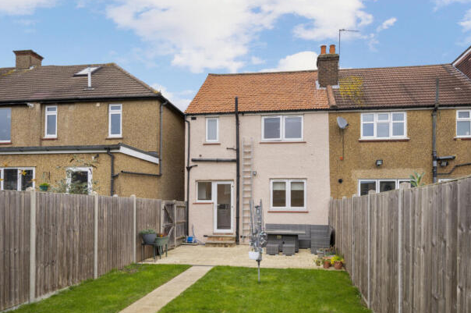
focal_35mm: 26
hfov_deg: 70.4
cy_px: 162
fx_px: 334
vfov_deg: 50.2
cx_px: 224
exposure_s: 1/80
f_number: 8
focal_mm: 23.5
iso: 400
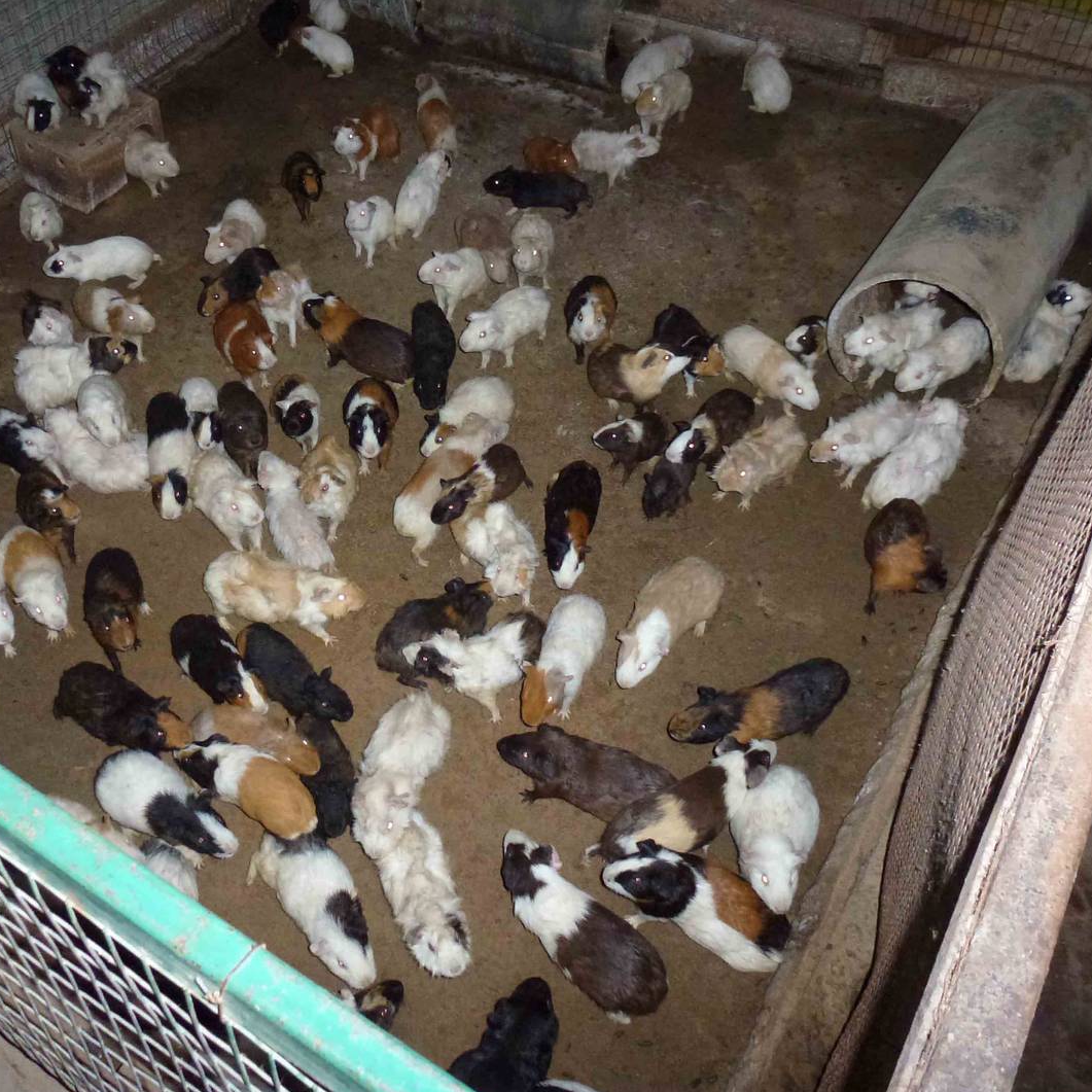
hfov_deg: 50.2
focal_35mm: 32
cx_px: 366
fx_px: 1142
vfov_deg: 51.0
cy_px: 499
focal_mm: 4.3
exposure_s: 1/60
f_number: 3.3
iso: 400
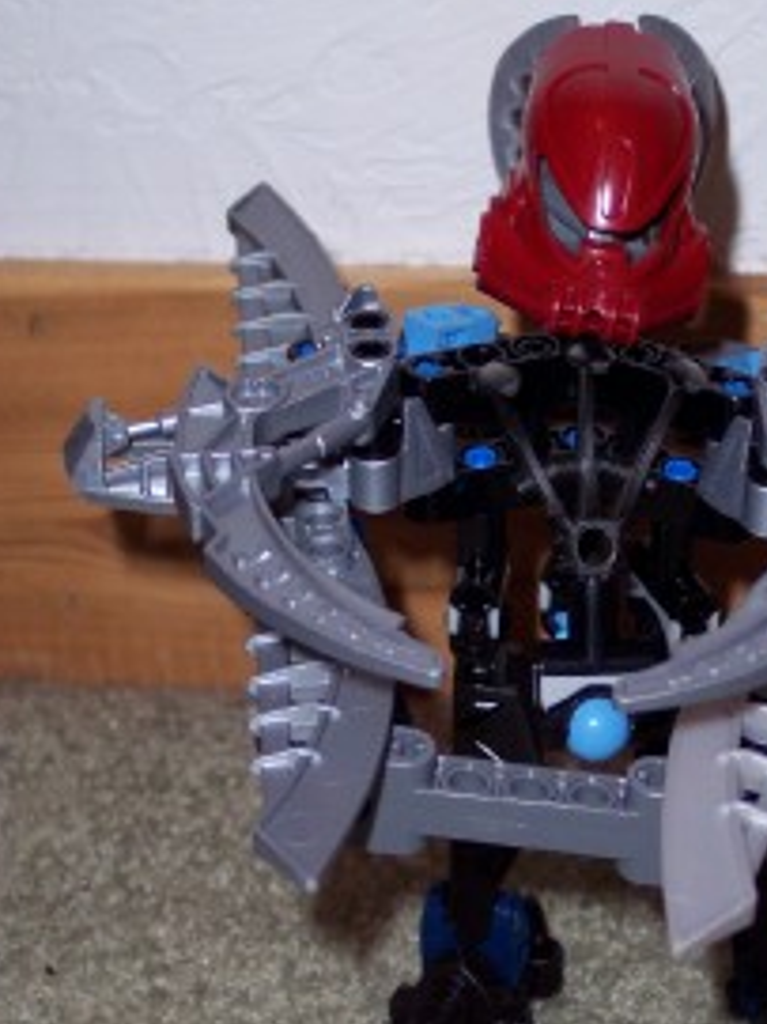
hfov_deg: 13.2
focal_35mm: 112
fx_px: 3311
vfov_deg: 17.6
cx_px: 538
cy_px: 608
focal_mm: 16
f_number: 3.8
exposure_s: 1/45
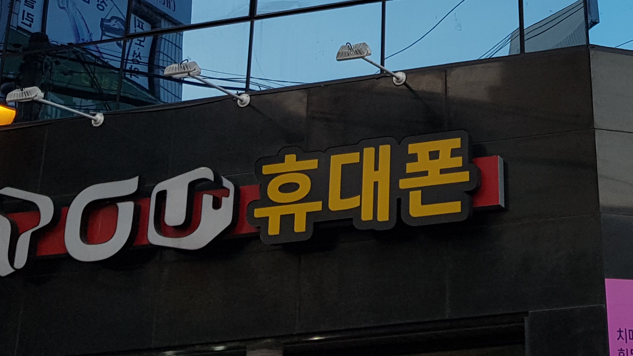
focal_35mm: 73
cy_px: -146
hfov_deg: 28.1
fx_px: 1225
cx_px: 550
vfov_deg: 15.5
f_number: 1.7
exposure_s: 1/203
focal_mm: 4.3
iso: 40
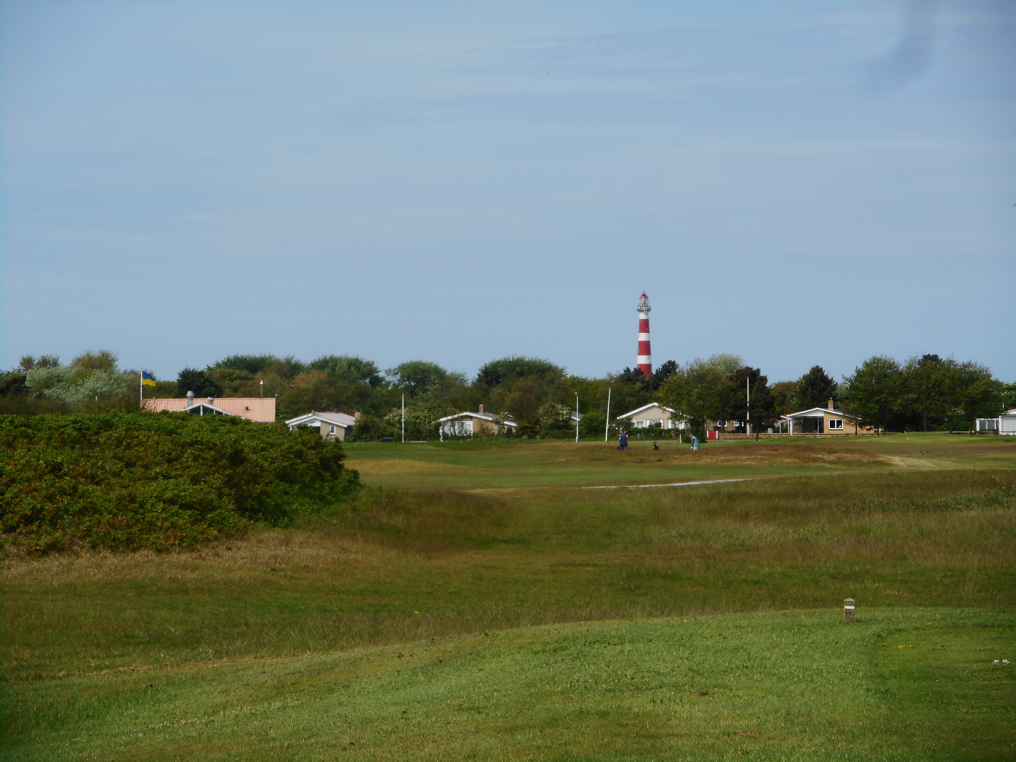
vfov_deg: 12.7
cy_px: 381
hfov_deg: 16.8
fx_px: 3434
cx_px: 508
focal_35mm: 117
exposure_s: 1/400
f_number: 5.9
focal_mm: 20.9
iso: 80
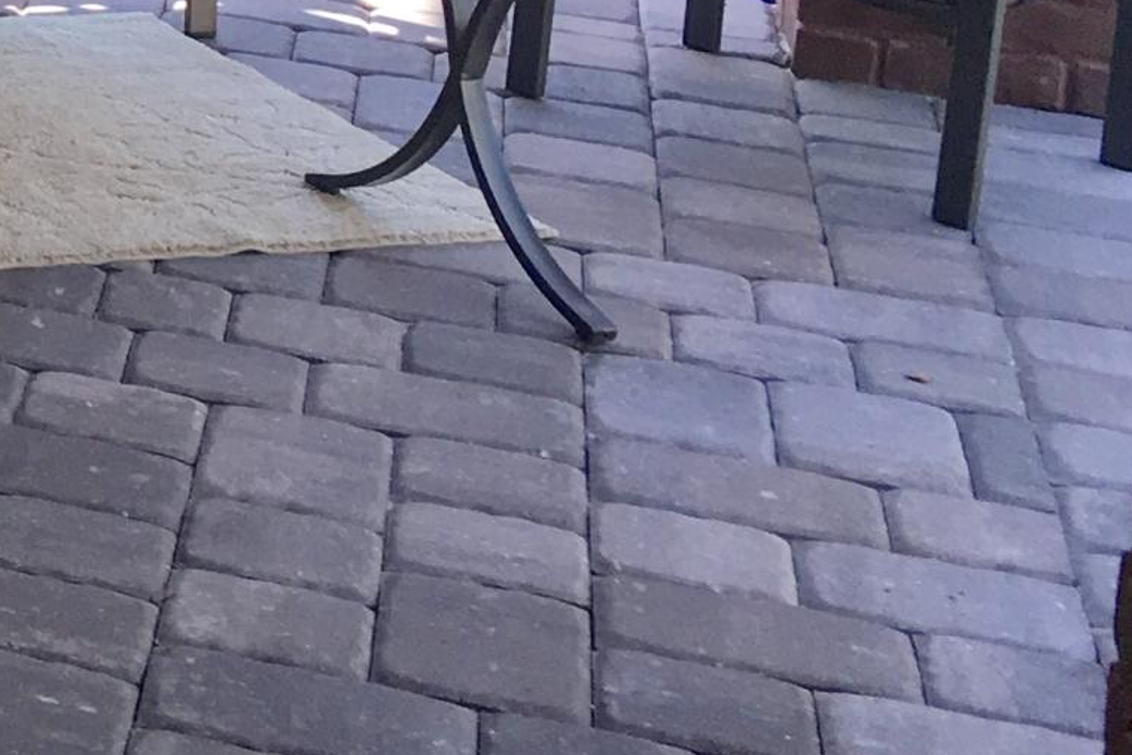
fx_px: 3742
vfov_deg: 10.8
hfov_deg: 14.7
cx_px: -989
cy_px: -563
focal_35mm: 119
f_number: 2.2
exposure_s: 1/60
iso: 32
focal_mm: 4.15
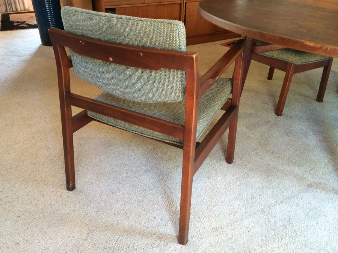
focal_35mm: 30
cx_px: 169
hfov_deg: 60.0
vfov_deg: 46.8
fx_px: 293
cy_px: 126
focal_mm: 4.12
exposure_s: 1/30
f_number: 2.2
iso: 200
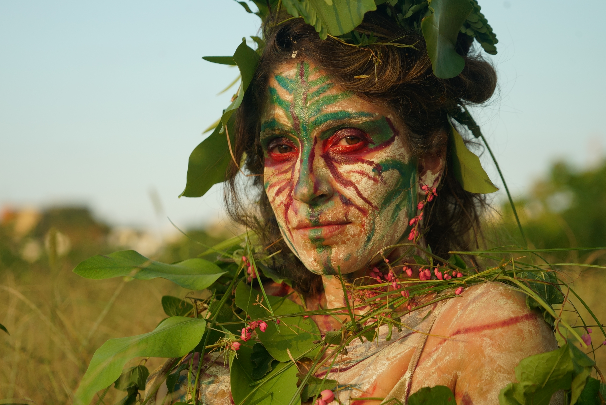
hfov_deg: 18.3
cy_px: 202
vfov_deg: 12.2
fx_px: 1886
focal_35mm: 112
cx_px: 303
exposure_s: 1/125
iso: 320
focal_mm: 112
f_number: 6.3
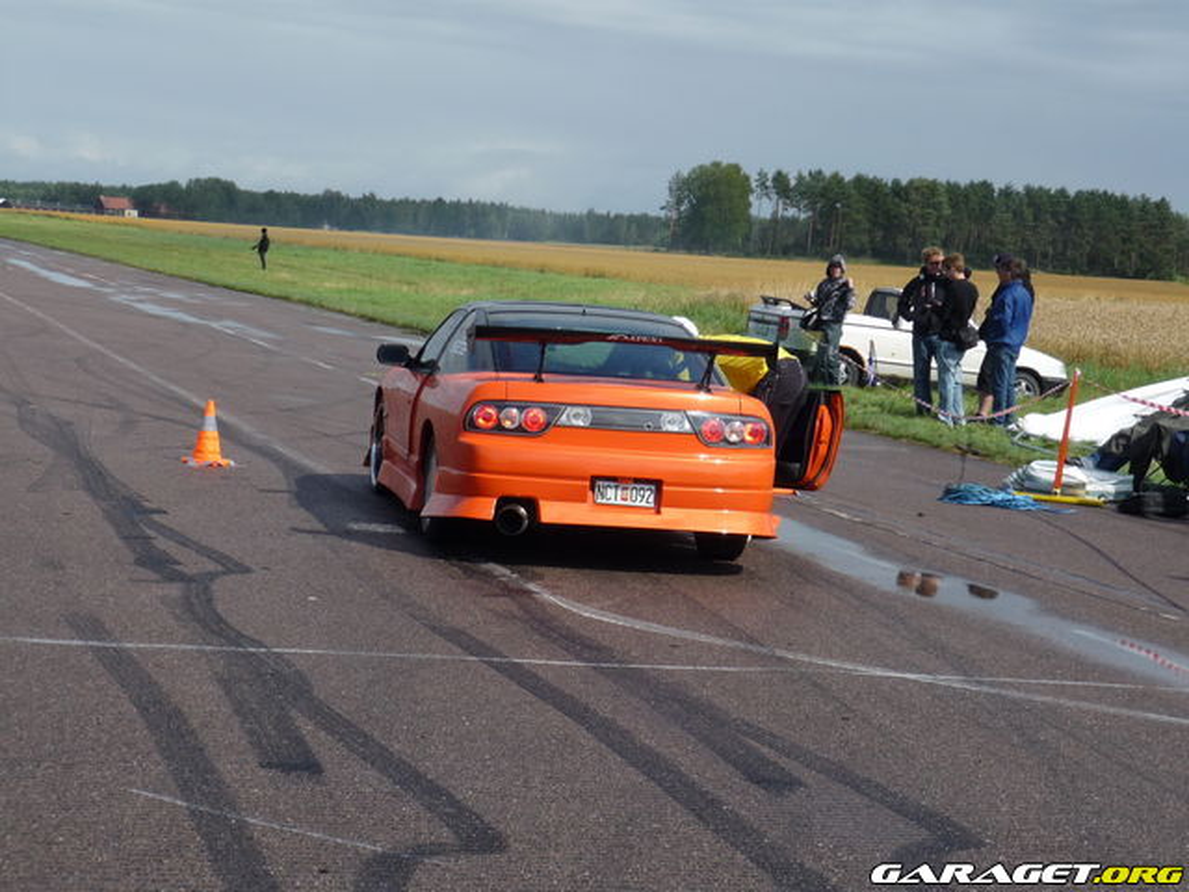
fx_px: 2576
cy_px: 446
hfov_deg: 26.0
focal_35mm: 75
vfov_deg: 19.6
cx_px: 594
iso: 100
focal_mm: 12.3
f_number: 4.1
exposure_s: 1/800
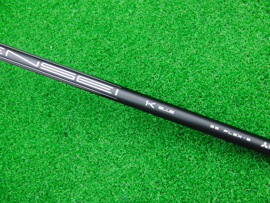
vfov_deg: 38.7
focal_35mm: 37
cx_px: 135
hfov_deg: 50.1
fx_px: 289
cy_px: 102
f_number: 3.6
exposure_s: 1/20
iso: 400
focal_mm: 6.42
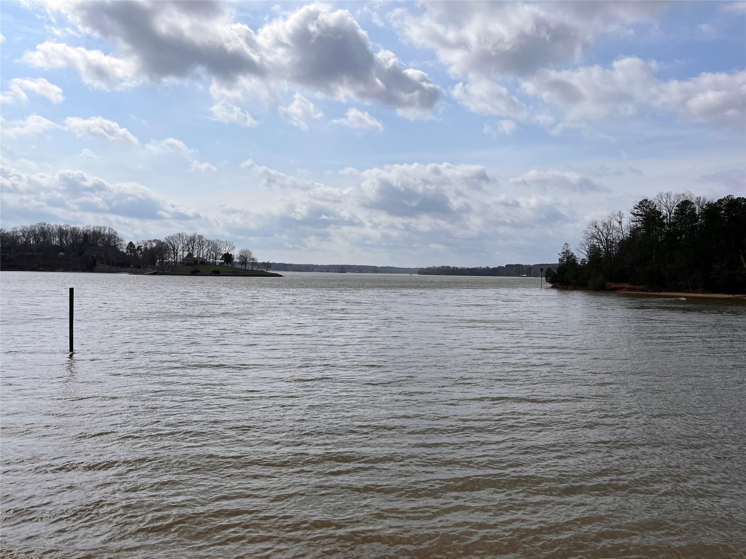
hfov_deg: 67.3
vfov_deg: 53.1
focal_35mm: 26
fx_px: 560
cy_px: 280
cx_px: 373
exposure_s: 1/10870
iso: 50
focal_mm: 5.1
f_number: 1.6
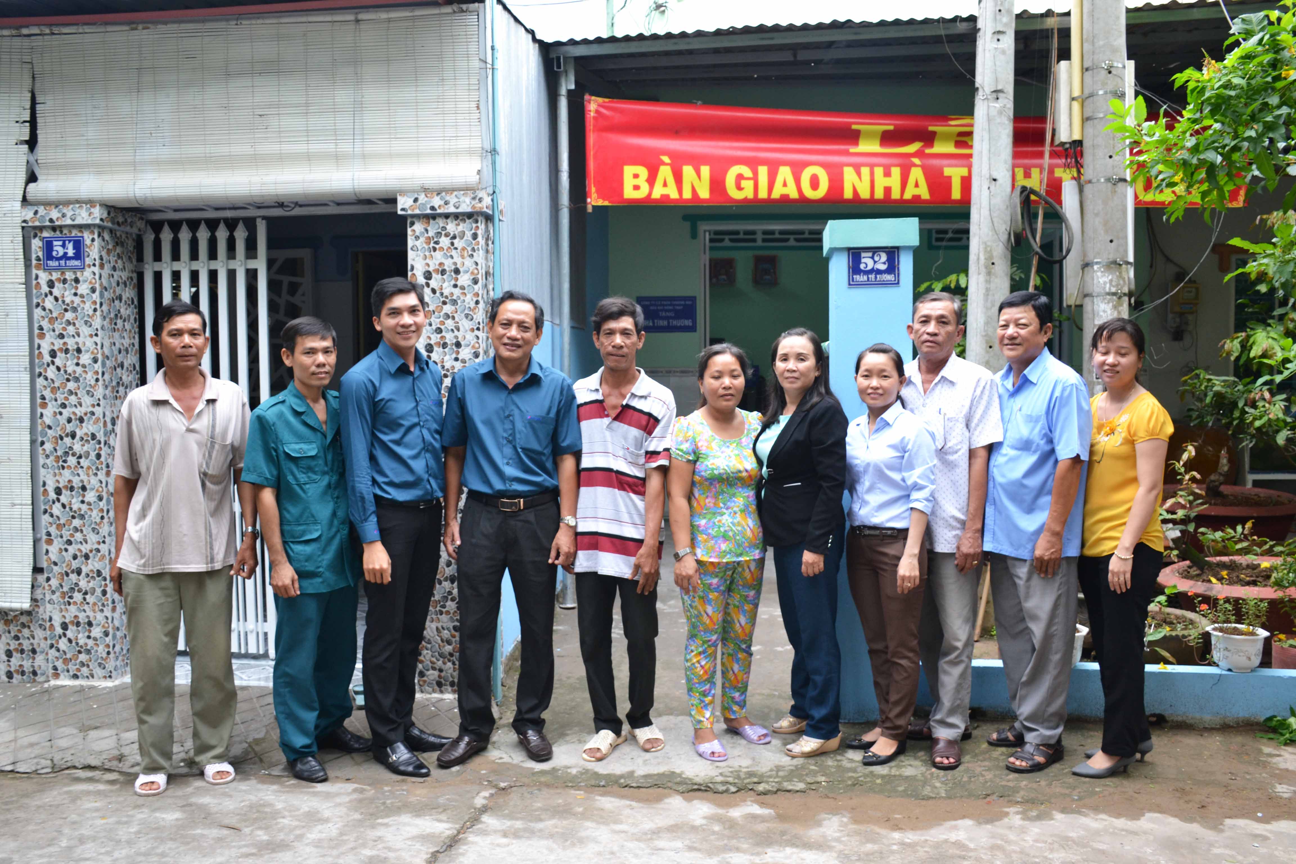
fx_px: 1080
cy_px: 432
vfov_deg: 43.6
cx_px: 648
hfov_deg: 61.9
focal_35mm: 30
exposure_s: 1/125
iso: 400
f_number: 5.6
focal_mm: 20
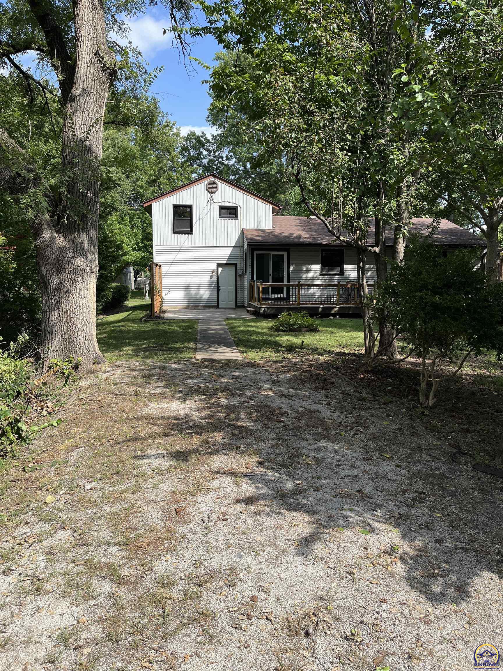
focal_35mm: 26
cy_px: 336
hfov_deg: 53.1
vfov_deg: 67.3
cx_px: 252
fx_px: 504
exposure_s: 1/1695
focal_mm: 5.1
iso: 50
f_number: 1.6
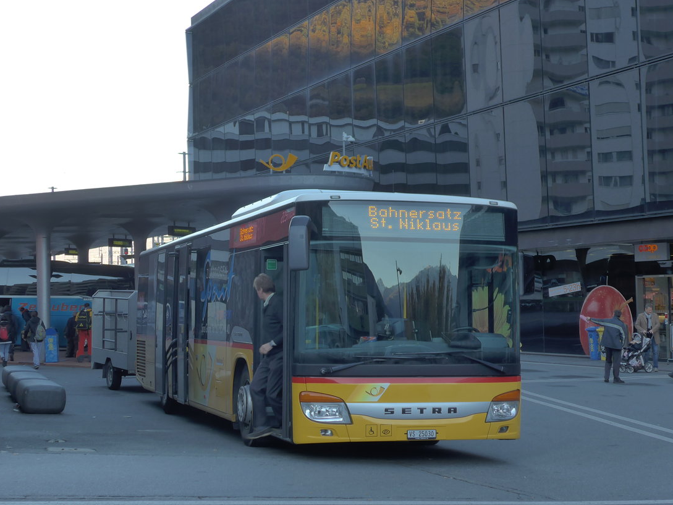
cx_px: 308
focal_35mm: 65
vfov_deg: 22.6
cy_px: 249
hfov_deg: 29.8
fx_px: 1264
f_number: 3.5
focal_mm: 12
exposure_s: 1/160
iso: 160
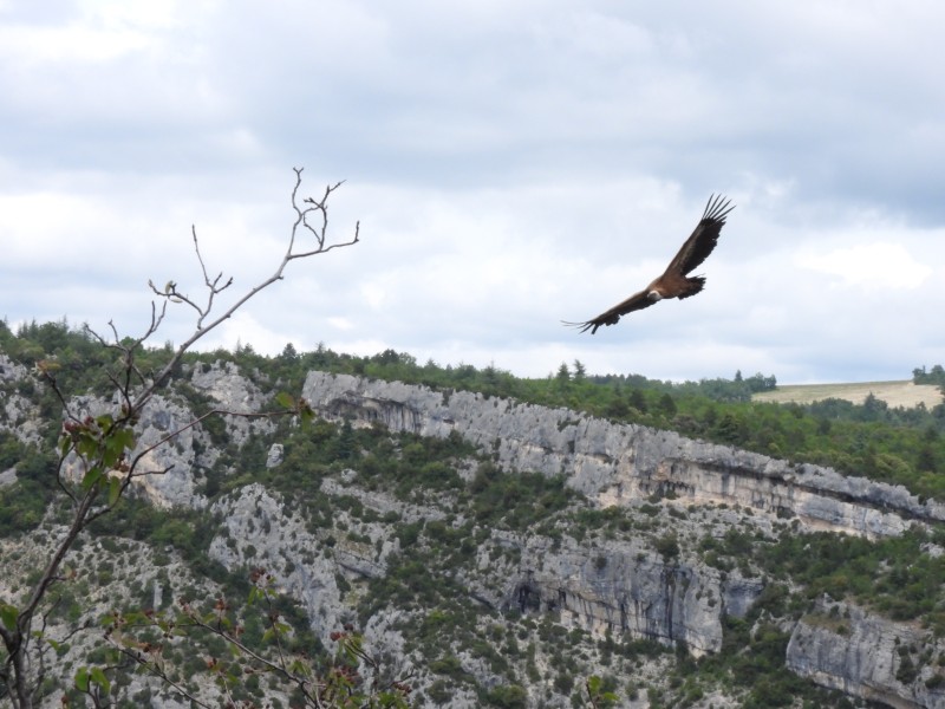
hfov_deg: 15.8
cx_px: 472
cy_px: 354
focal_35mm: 125
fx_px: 3412
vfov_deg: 11.9
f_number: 8
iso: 400
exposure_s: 1/640
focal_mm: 22.3
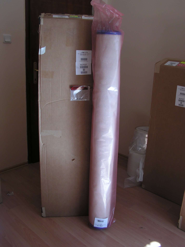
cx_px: 92
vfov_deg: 51.4
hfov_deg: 39.7
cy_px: 124
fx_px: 257
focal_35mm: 36
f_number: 3.2
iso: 64
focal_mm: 6
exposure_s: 1/50
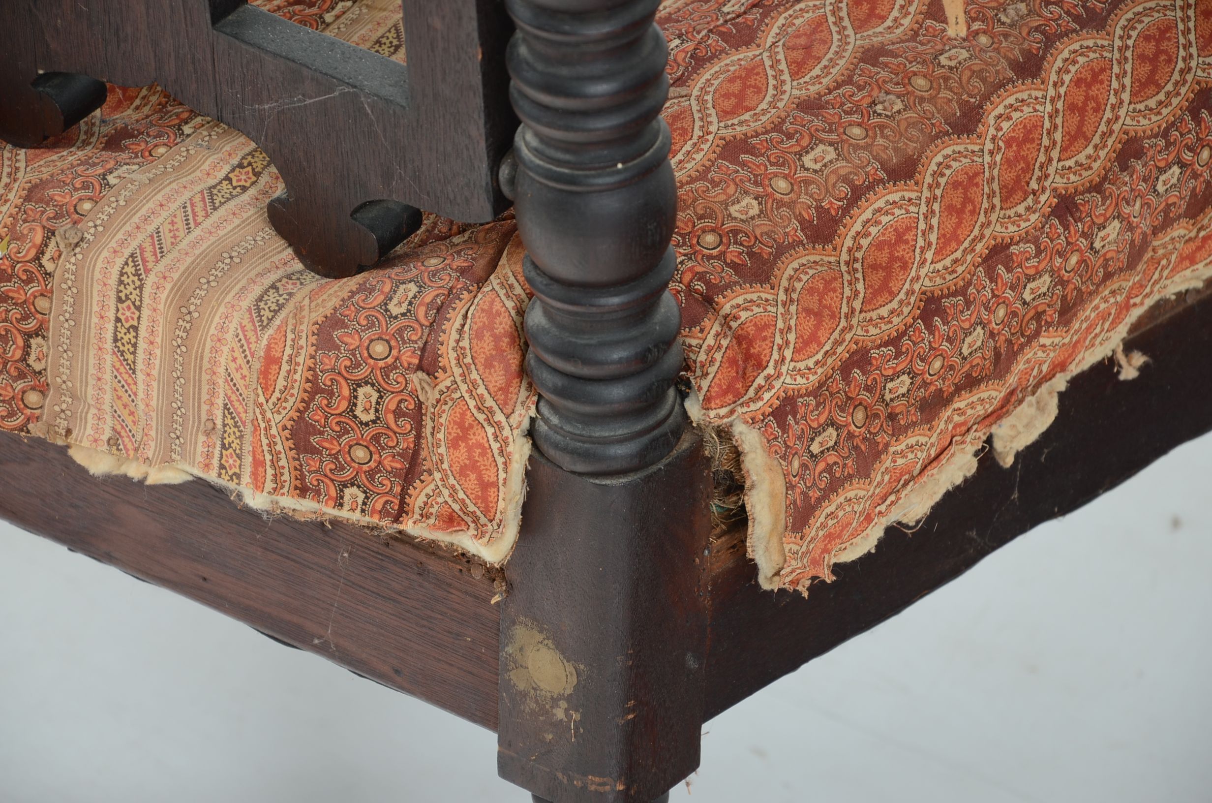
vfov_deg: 8.7
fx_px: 5292
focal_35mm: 158
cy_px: 402
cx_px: 606
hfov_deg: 13.1
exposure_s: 1/80
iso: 160
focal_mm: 105
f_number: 6.3
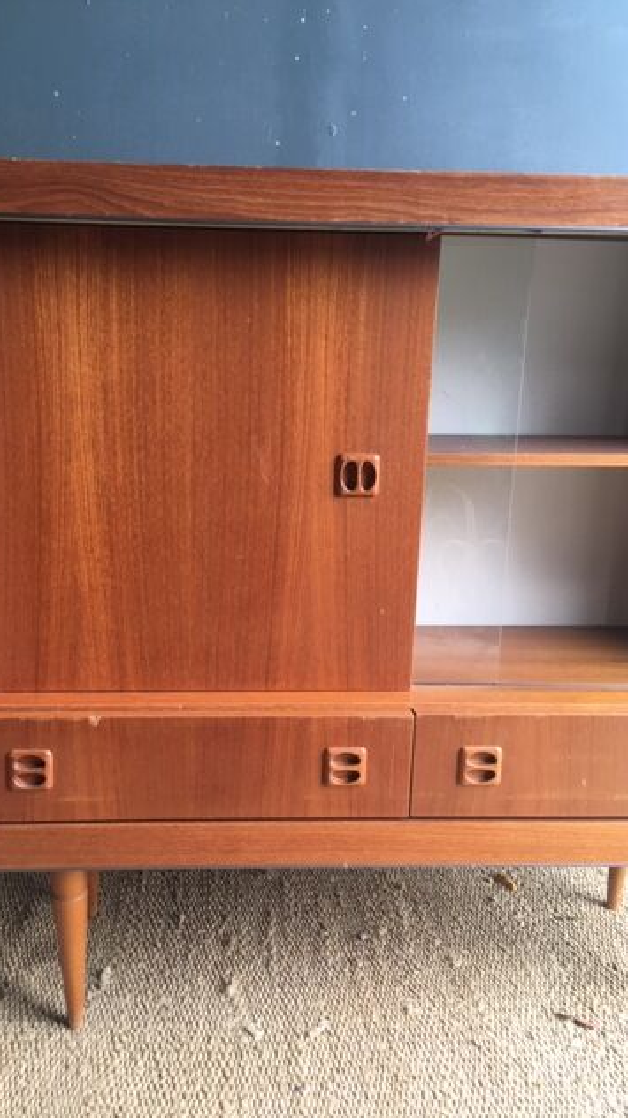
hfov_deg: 36.4
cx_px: 234
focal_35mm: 32
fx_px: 948
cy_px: 561
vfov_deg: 61.0
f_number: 2.2
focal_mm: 4.15
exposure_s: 1/50
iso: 32
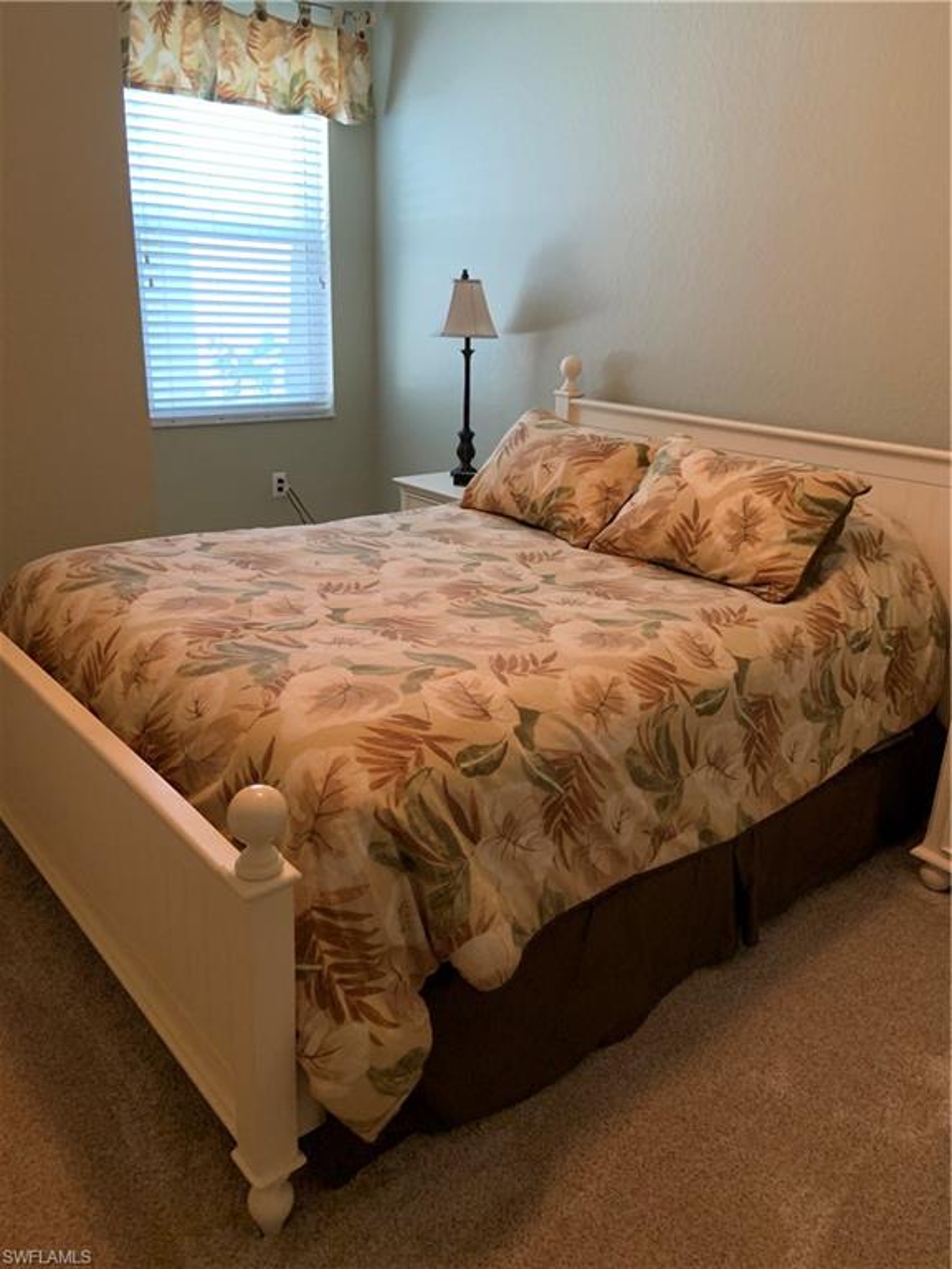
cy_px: 634
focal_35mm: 26
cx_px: 476
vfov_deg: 67.3
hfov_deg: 53.1
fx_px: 953
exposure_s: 1/40
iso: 320
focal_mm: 4.25
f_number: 1.8
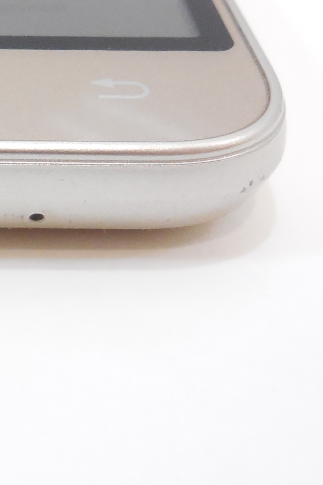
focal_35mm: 63
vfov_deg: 31.1
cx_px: -110
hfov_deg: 19.7
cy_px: 97
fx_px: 848
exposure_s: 1/250
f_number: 3.5
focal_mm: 4.6
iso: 720
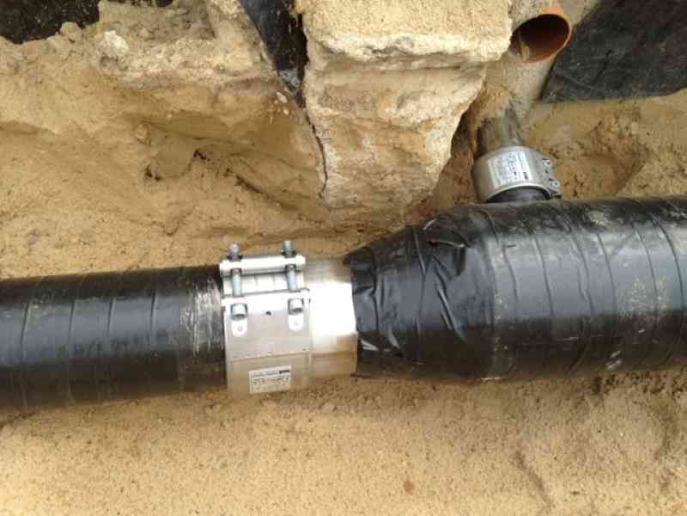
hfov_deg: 55.4
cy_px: 258
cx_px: 344
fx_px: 655
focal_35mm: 33
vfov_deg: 42.9
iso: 50
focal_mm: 4.12
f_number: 2.4
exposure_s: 1/589
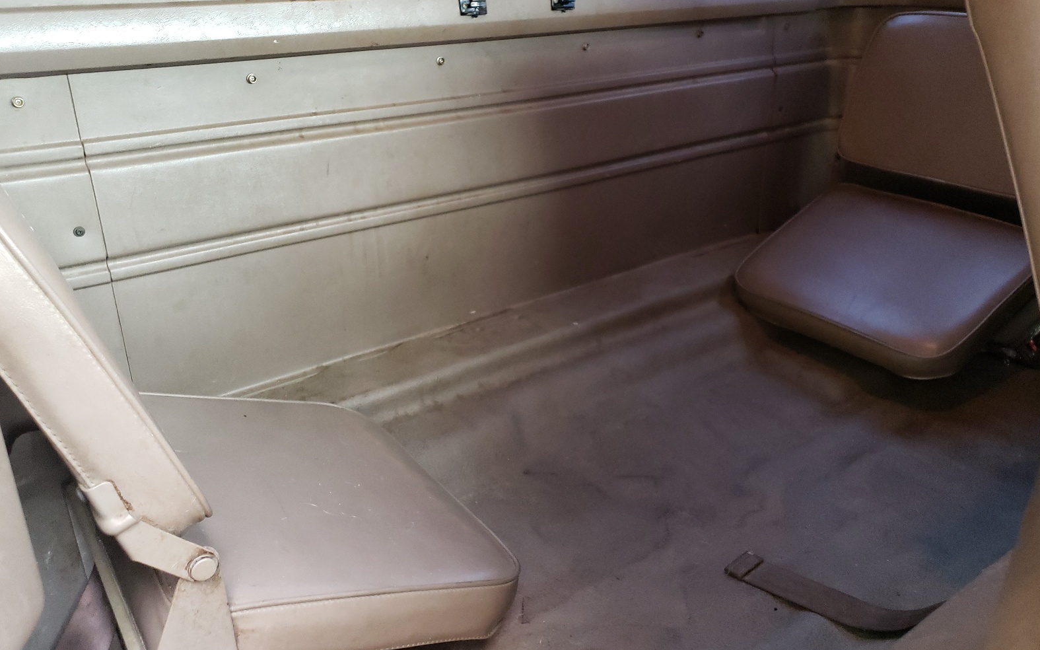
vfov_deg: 44.5
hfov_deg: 66.5
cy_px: 290
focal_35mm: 28
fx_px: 794
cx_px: 518
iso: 309
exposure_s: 1/30
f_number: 1.5
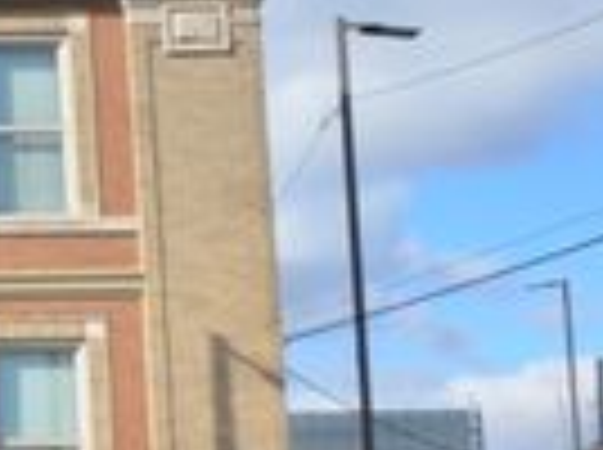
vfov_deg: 13.3
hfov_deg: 15.5
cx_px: -446
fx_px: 1930
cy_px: 335
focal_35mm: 111
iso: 100
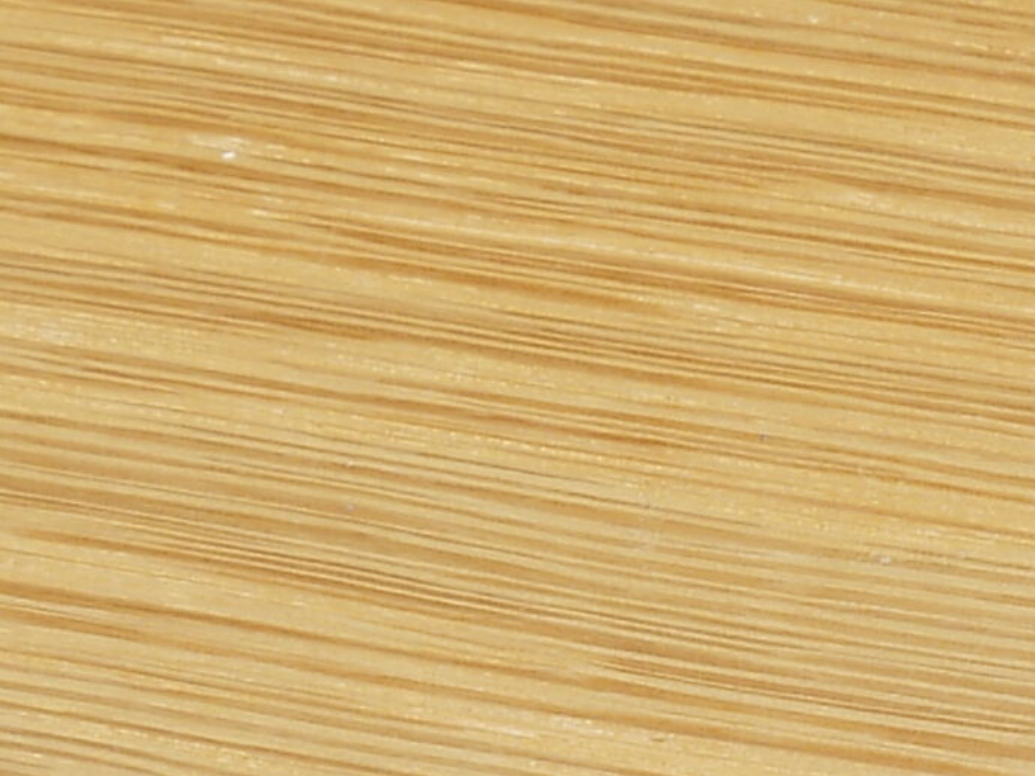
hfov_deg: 9.1
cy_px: 743
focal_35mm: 209
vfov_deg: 7.1
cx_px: 1806
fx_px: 6248
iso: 100
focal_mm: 18
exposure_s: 1/320
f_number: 8
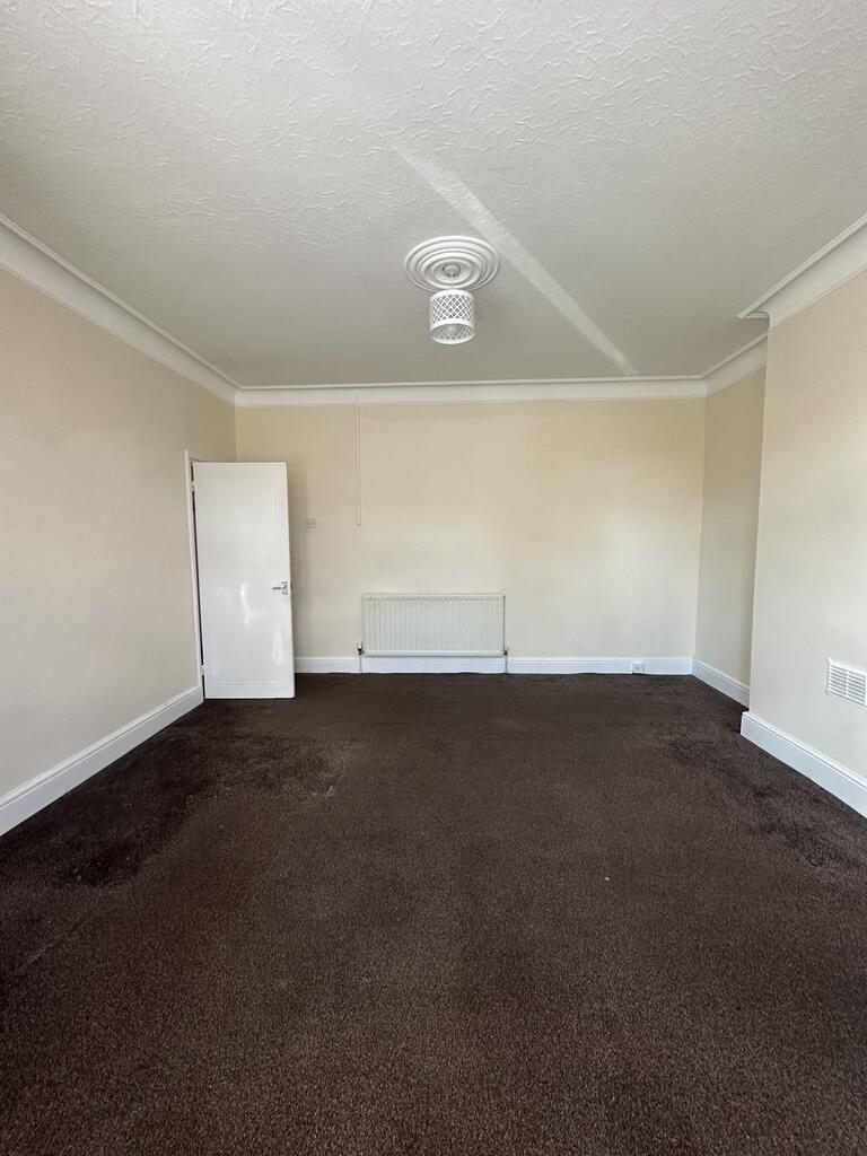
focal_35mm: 14
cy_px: 578
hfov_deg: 85.7
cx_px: 434
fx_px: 468
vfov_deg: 102.1
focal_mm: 2.22
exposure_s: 1/99
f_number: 2.2
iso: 200
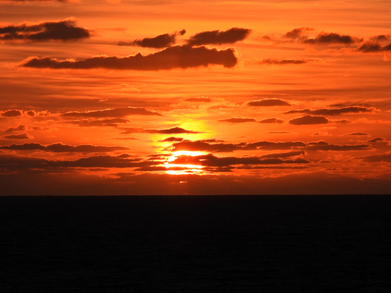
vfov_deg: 4.7
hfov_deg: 6.2
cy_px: 137
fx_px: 3592
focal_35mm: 318
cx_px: 181
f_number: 6.3
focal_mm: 46.4
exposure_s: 1/2000
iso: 100
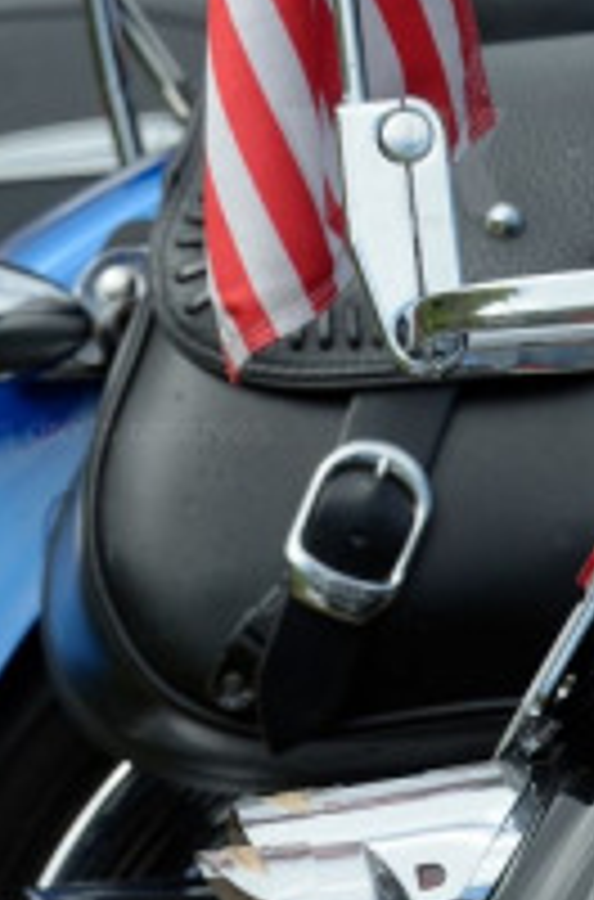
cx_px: -227
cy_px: -248
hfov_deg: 1.6
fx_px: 20797
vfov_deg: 2.5
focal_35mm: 835
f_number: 5.6
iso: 125
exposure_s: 1/320
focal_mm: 185
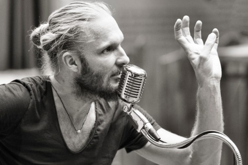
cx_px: 124
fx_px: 1652
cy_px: 82
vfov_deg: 5.7
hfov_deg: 8.6
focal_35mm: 240
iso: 3200
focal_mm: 160
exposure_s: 1/250
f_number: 3.2
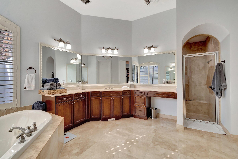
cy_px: 80
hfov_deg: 100.4
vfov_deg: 77.3
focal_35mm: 15
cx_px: 119
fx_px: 99
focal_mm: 10
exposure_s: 1/50
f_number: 8
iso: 1000
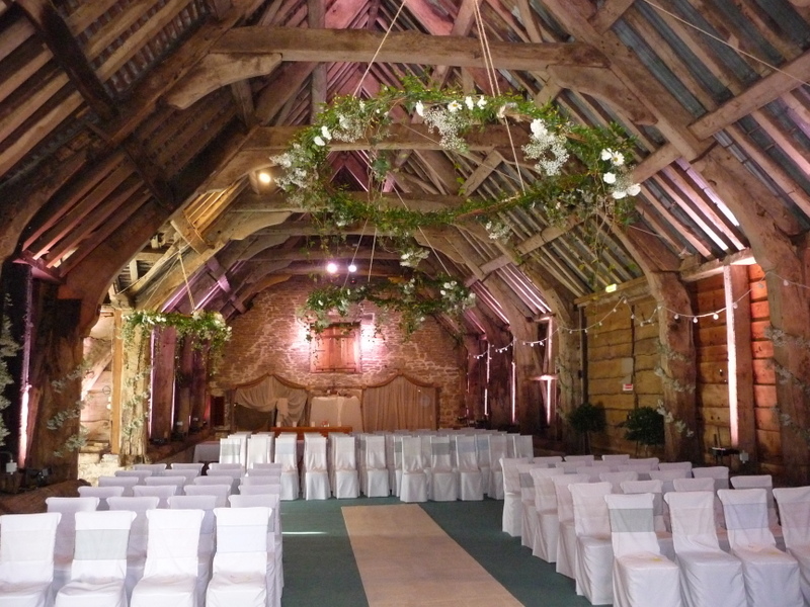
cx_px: 405
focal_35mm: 30
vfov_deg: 46.8
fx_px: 702
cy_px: 304
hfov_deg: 60.0
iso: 640
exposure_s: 1/30
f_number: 3.4
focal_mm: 5
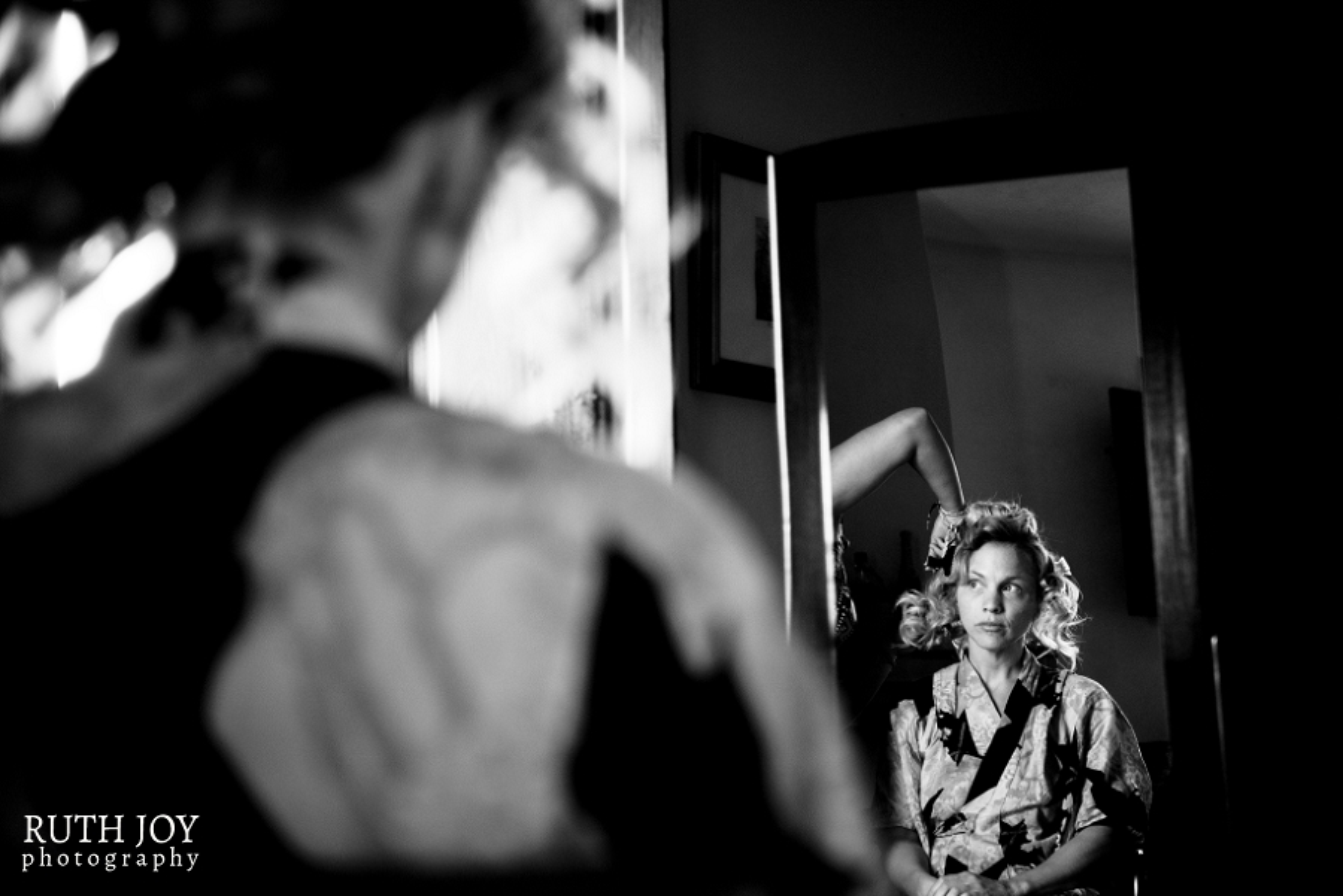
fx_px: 2165
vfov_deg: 23.4
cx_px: 672
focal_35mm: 58
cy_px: 448
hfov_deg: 34.5
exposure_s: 1/250
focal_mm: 58
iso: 400
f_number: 2.8
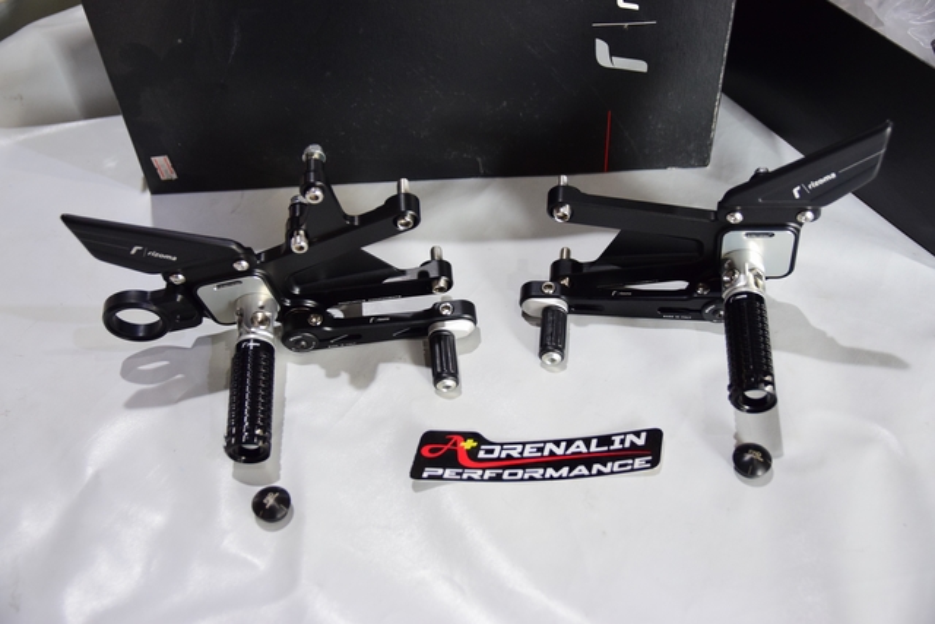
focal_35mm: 42
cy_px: 312
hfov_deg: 46.4
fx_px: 1091
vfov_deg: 31.9
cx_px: 468
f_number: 3.2
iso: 1600
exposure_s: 1/50
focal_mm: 28
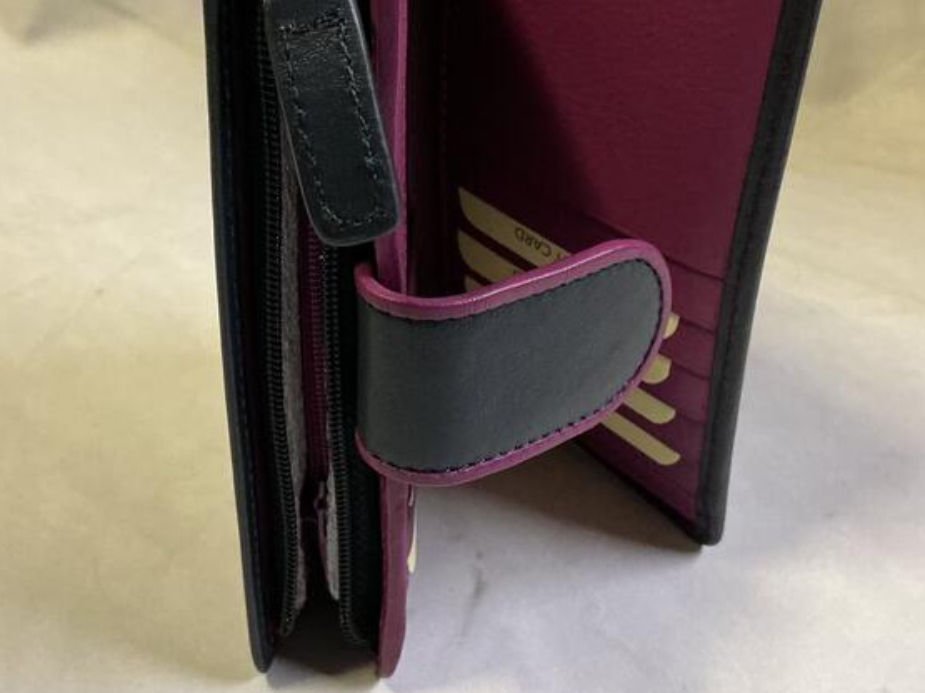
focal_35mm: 47
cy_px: 212
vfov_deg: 30.6
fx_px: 1256
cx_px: 397
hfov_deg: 40.4
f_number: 1.8
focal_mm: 3
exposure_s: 1/50
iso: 200
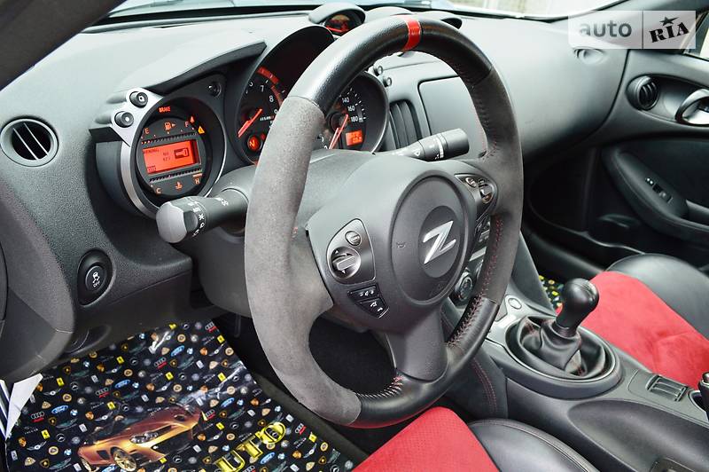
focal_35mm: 30
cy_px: 236
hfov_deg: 62.0
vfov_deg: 43.5
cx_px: 354
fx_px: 590
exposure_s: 1/60
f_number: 6.3
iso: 800
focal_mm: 20
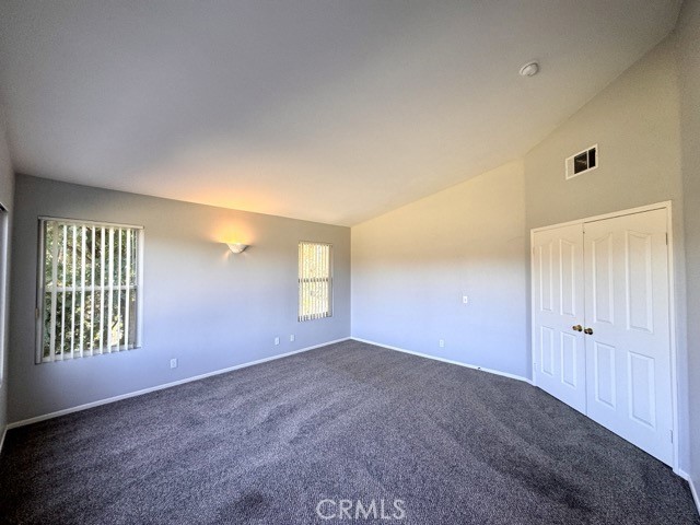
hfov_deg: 102.1
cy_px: 262
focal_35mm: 14
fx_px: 283
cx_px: 350
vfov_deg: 85.7
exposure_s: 1/120
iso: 125
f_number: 2.2
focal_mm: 2.22
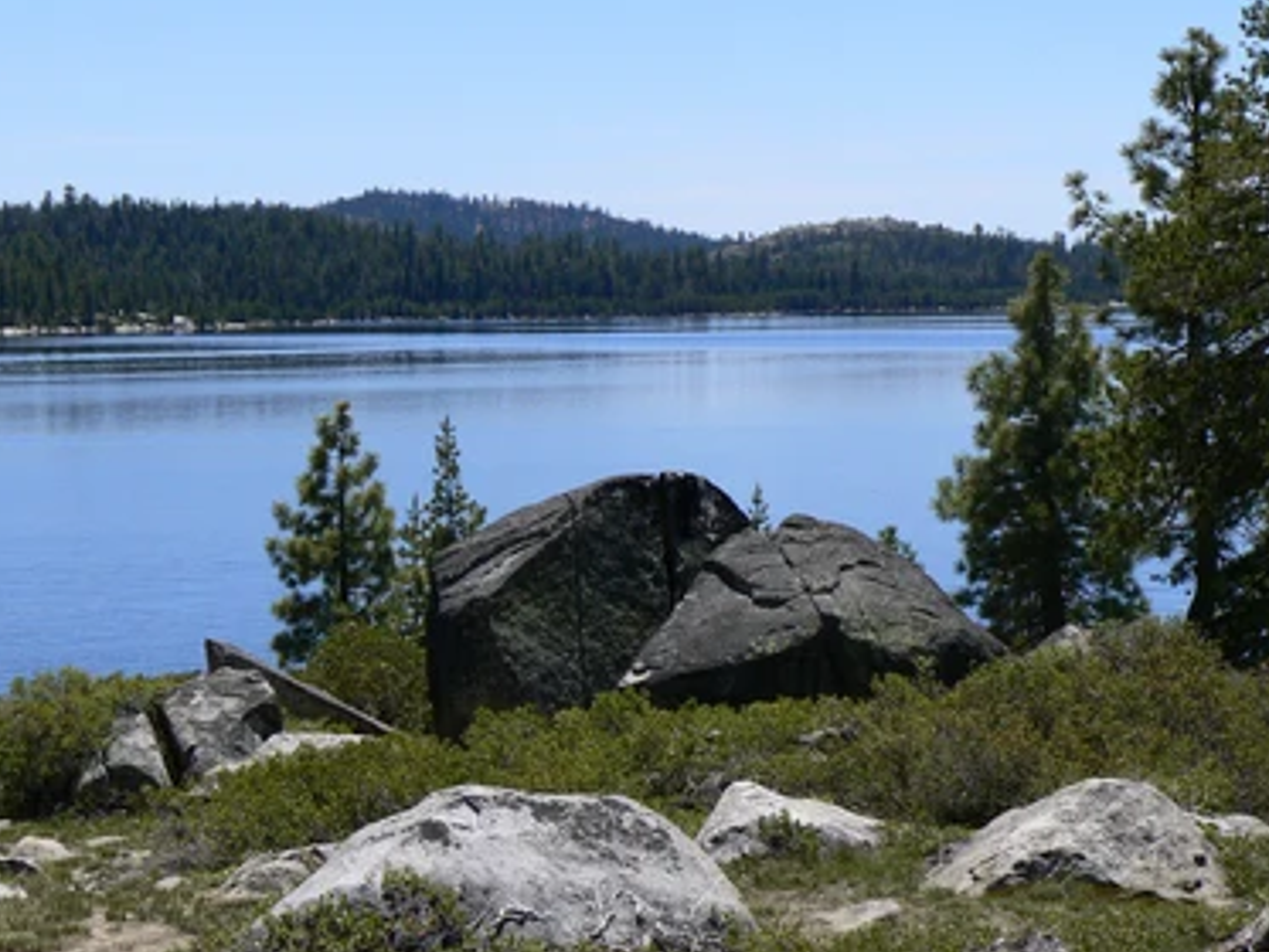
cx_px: 517
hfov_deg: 19.8
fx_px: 3630
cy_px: 462
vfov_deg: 14.9
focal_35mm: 99
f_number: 5.6
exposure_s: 1/400
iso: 80
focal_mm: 12.9
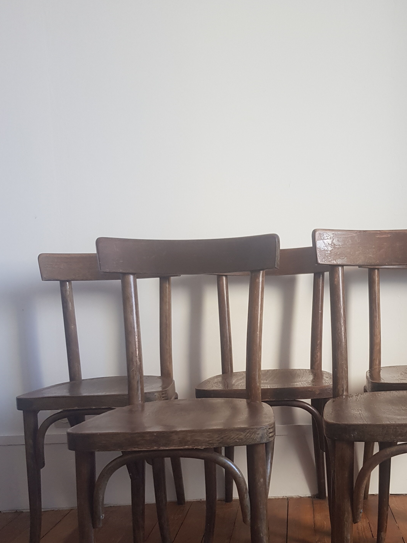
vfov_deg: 49.2
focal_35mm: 37
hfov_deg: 38.0
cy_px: 367
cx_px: 286
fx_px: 580
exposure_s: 1/50
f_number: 1.7
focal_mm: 4.2
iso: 100
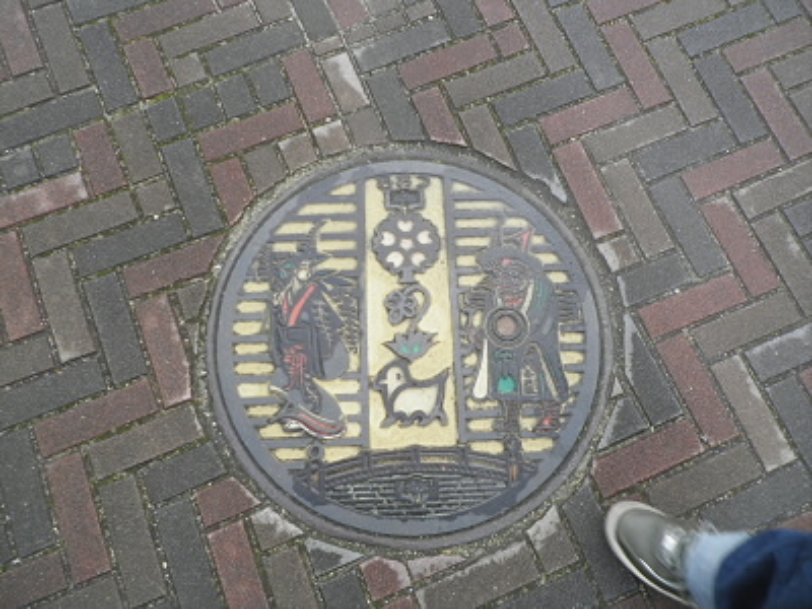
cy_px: 304
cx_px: 406
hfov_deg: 65.3
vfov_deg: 51.4
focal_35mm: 27
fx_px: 633
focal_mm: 4.9
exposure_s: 1/160
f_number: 3.2
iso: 64
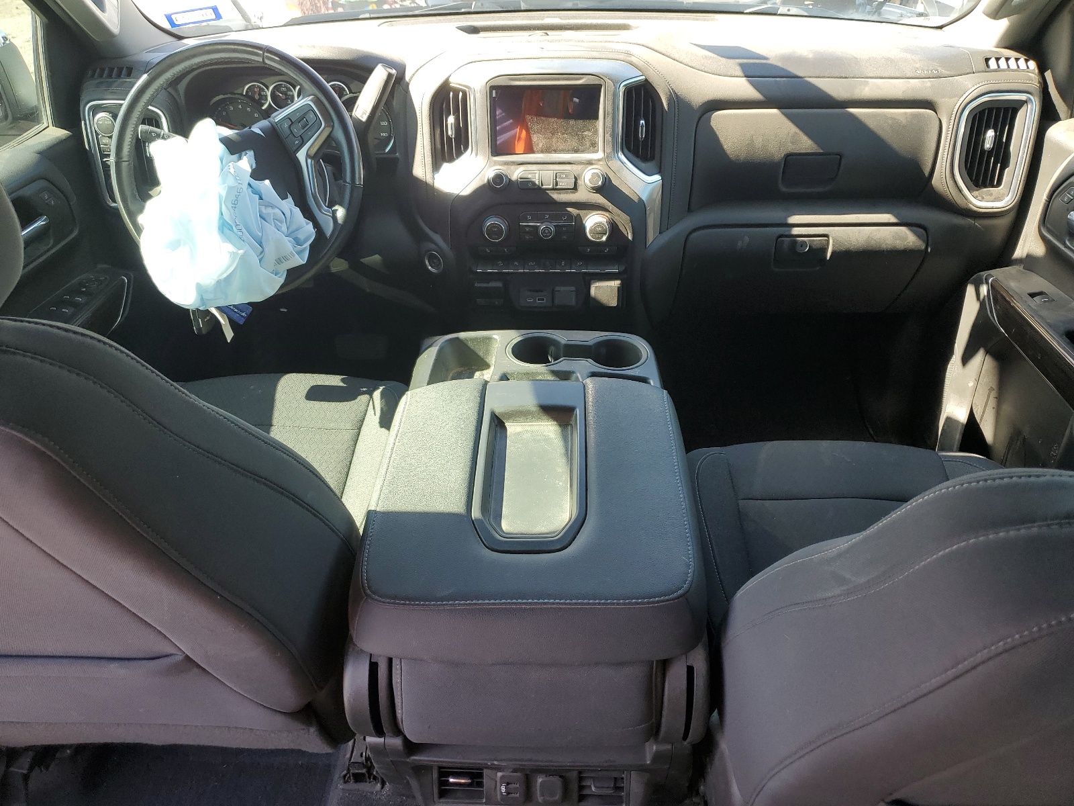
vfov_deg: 53.1
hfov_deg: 67.3
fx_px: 807
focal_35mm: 26
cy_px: 403
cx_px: 537
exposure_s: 1/145
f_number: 1.5
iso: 50
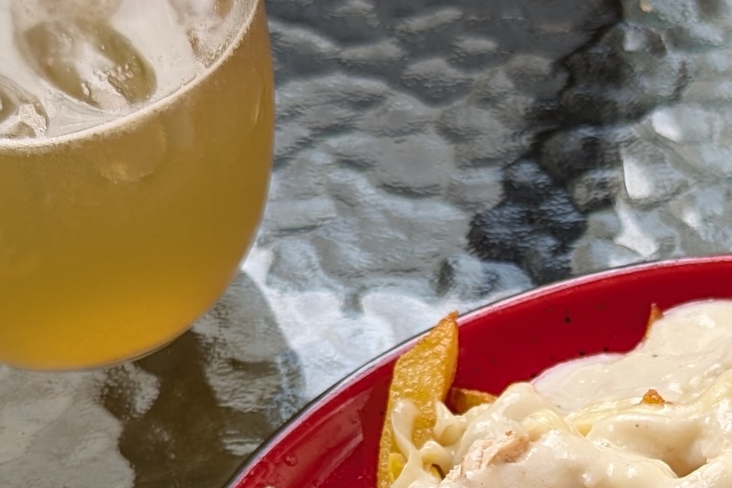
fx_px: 2115
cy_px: 615
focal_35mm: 104
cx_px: 582
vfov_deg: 12.8
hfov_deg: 19.4
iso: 42
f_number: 1.85
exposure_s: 1/105
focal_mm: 6.81
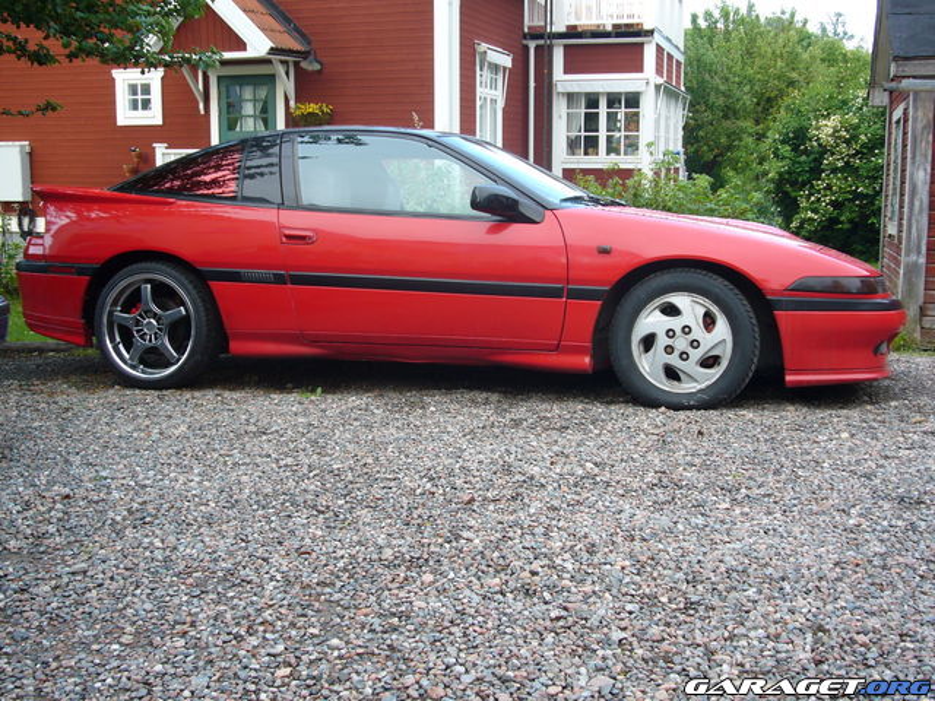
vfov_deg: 34.3
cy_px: 350
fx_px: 1134
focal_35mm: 42
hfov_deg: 44.8
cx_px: 468
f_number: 3.3
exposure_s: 1/40
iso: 80
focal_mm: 6.9
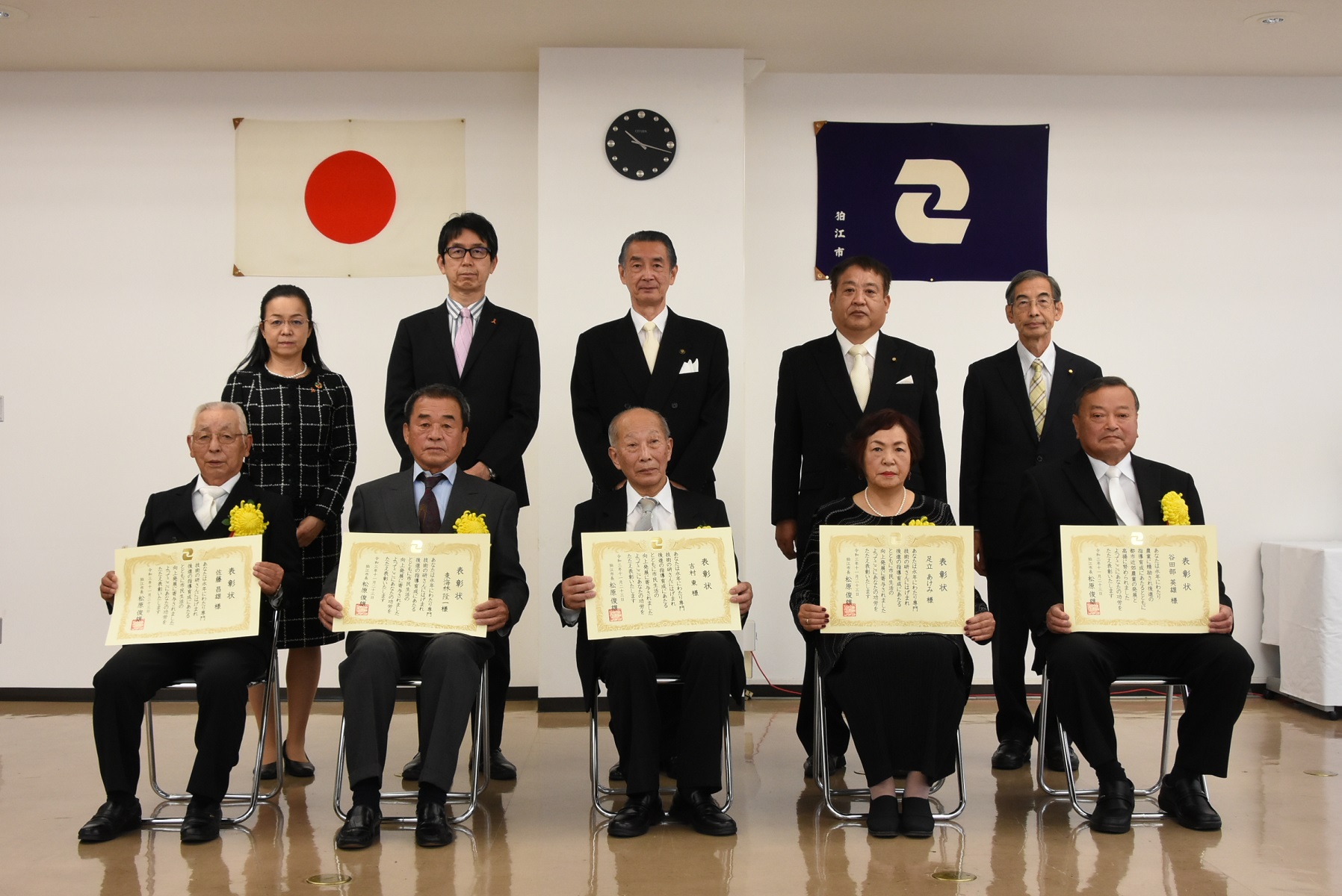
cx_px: 671
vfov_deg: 31.9
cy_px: 448
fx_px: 1567
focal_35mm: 42
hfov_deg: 46.4
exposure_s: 1/100
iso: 1600
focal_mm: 28
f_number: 14
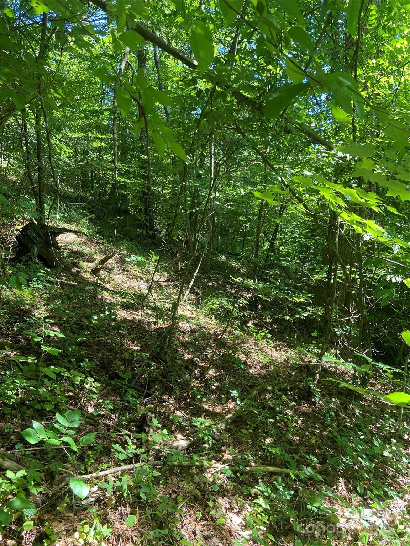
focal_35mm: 26
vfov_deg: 67.3
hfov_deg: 53.1
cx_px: 205
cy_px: 273
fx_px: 411
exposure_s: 1/121
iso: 50
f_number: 1.8
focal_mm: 4.25
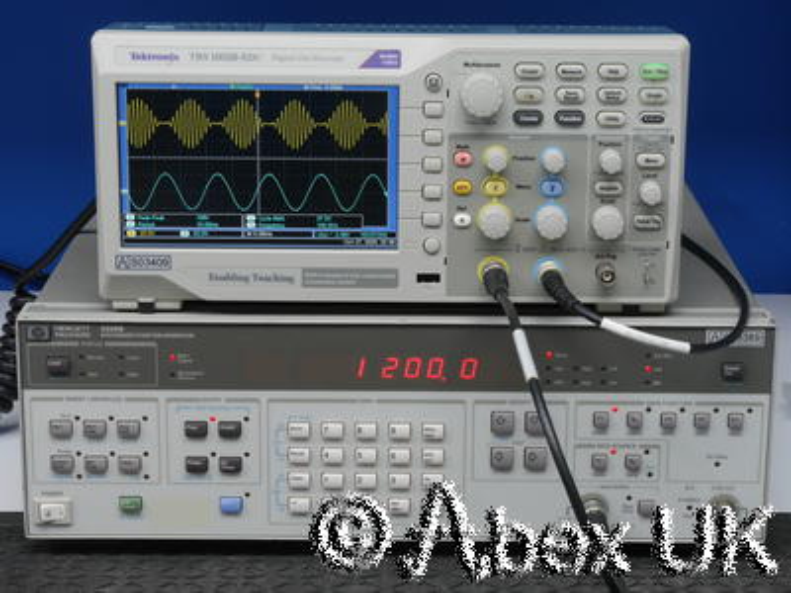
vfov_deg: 16.1
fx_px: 2102
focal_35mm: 92
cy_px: 296
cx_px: 396
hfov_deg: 21.3
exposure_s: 1/10
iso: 400
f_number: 11
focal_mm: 46
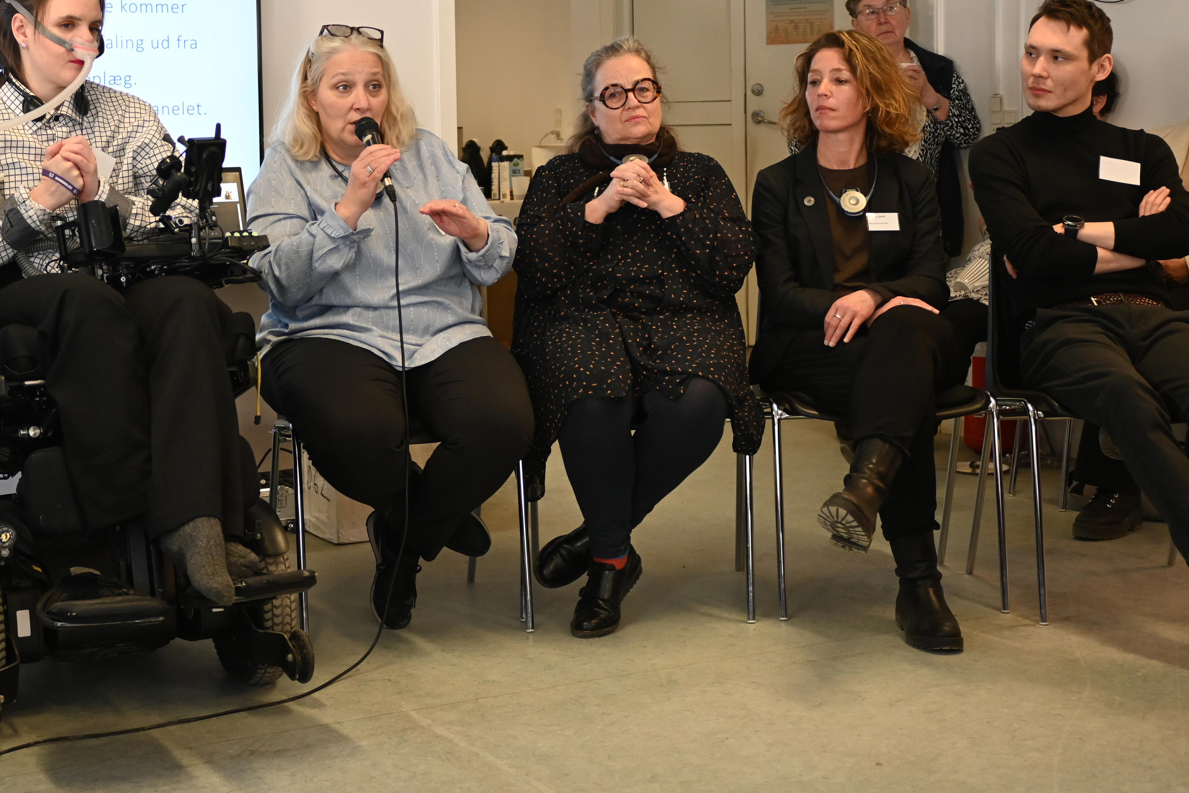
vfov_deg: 23.7
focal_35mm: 57
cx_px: 427
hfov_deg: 34.8
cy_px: 257
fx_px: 1882
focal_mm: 28
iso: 720
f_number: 2.8
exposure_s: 1/125
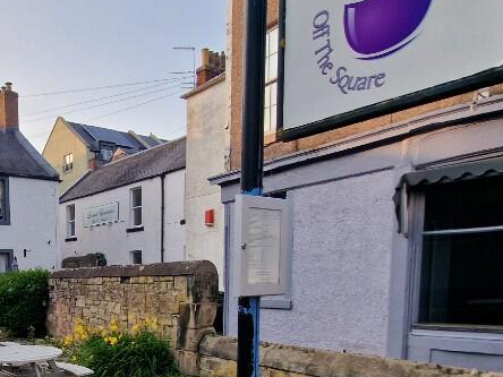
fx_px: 436
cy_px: 331
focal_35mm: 30
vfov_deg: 43.3
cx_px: 63
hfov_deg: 53.5
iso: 50
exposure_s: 1/1032
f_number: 2.2
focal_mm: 2.2
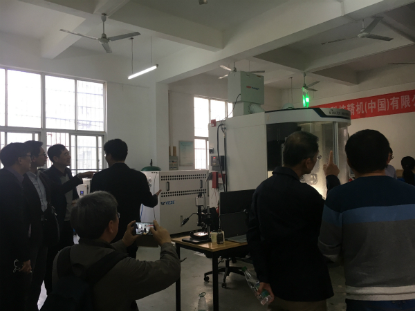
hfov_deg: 61.7
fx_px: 348
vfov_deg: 48.2
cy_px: 156
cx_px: 208
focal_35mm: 29
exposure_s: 1/33
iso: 80
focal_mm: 4.15
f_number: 2.2
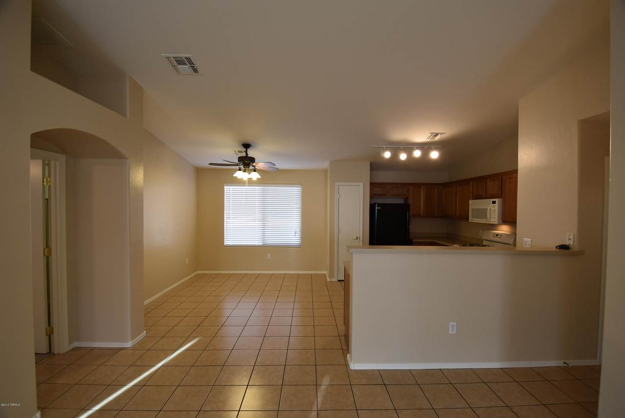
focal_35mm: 15
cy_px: 209
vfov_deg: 77.4
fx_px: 261
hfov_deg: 100.3
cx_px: 312
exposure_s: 1/60
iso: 400
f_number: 4
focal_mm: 10
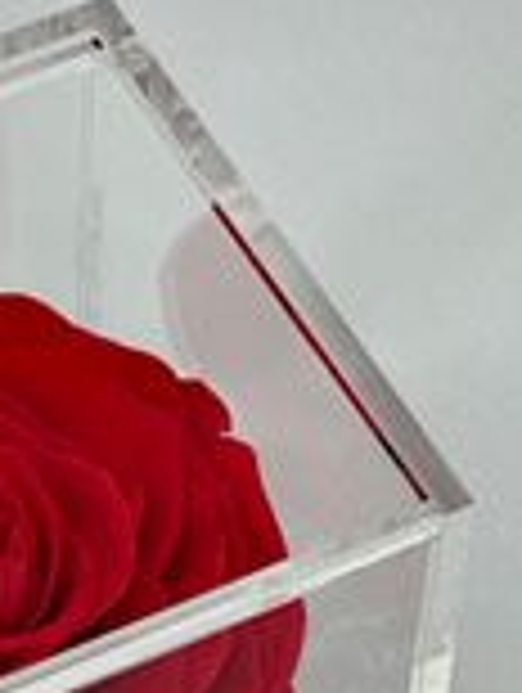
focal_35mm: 213
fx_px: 4271
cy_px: 522
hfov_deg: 7.0
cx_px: -36
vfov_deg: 9.3
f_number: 2.8
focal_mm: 9
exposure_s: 1/144
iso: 40
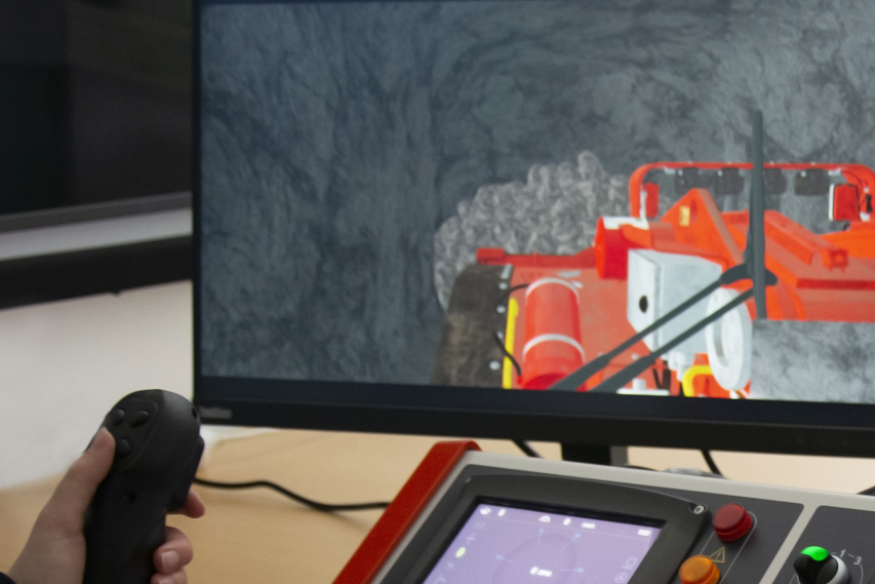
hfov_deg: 24.5
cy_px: 549
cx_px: 747
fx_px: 1969
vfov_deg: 16.6
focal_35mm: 81
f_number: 3.8
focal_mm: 24
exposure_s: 1/30
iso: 1800
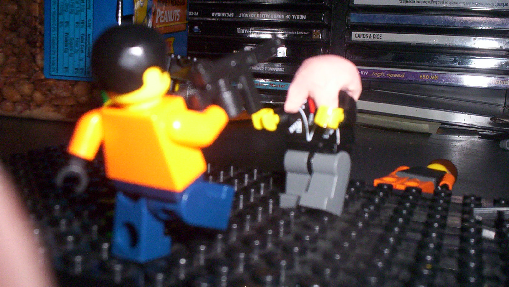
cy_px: 160
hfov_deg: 48.4
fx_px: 567
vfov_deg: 28.3
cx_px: 256
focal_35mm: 42
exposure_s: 1/60
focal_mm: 4.99
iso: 140
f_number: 4.5
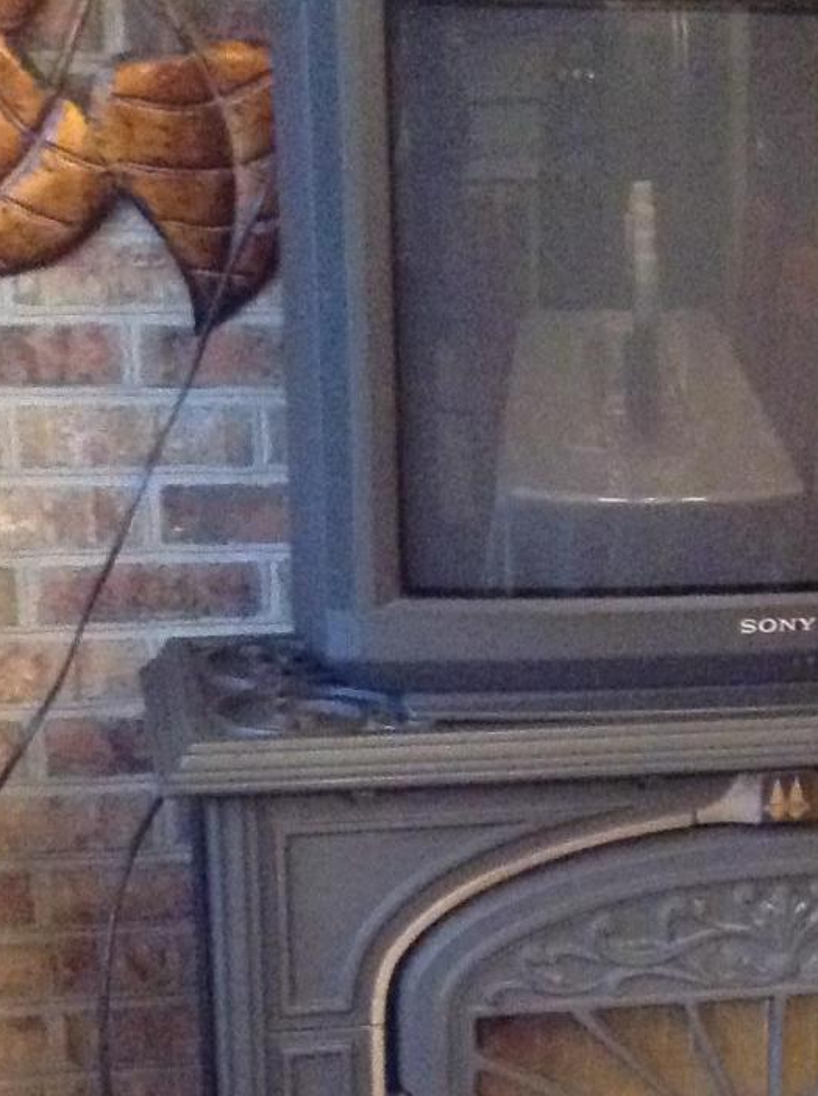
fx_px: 2971
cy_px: 859
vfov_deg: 20.7
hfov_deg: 15.4
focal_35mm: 94
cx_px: 823
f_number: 2.4
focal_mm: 3.3
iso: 640
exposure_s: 1/17
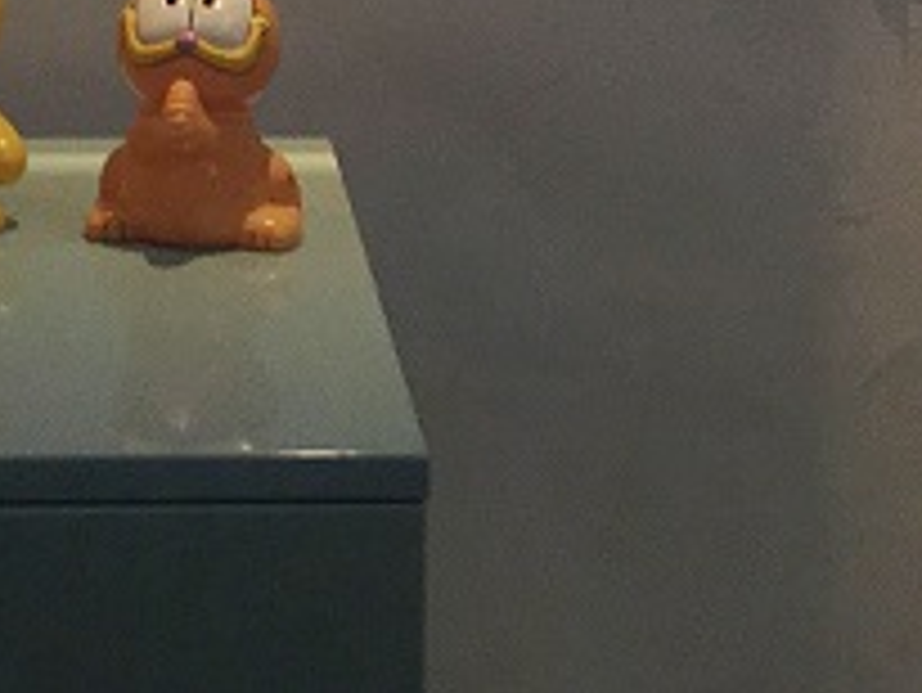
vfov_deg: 9.4
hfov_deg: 13.4
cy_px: -796
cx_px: 153
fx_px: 3891
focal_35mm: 146
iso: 32
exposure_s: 1/50
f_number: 2.2
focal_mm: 4.15
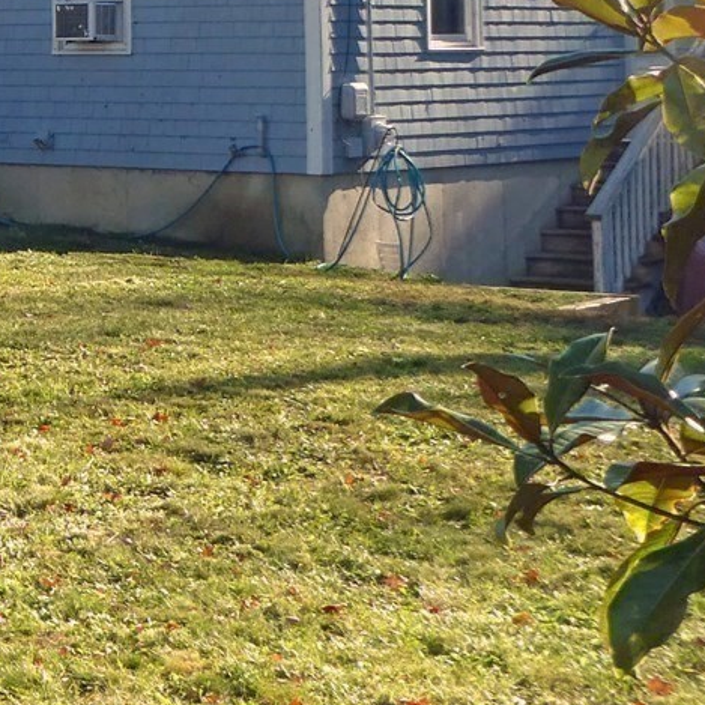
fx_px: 2489
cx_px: -162
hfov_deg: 15.5
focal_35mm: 108
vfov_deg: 15.6
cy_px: -95
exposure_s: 1/400
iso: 80
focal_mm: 5
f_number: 3.5
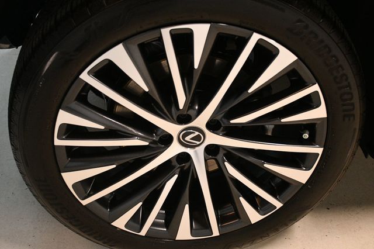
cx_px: 187
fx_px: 540
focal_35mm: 52
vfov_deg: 26.0
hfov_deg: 38.2
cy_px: 124
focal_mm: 35
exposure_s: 1/125
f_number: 4.2
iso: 2500
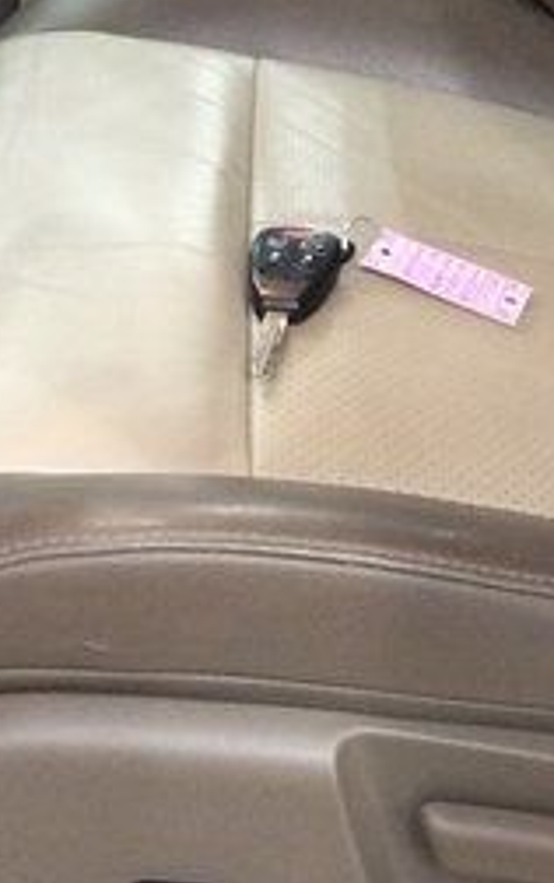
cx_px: 421
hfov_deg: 15.2
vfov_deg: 24.0
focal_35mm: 86
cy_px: 322
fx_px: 2073
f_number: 2.4
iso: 200
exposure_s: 1/24
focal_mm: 3.3
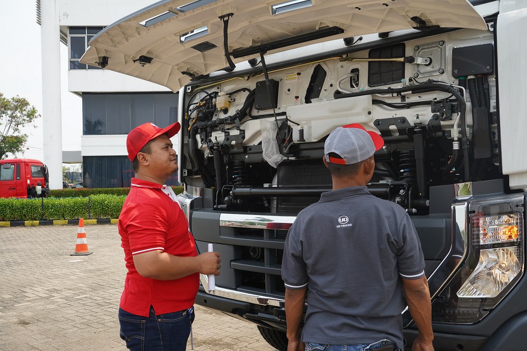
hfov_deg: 55.8
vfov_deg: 38.9
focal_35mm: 34
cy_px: 176
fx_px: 498
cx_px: 264
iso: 200
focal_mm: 34
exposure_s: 1/200
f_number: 9
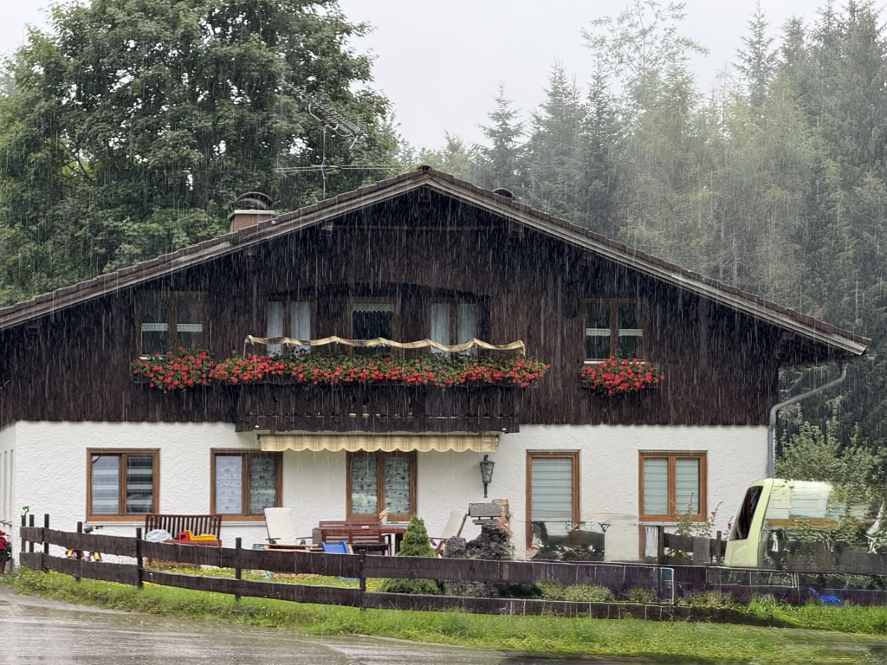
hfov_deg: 16.4
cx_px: 444
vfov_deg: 12.3
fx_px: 3075
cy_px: 332
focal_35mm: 120
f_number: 2.8
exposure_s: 1/147
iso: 64
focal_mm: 15.66
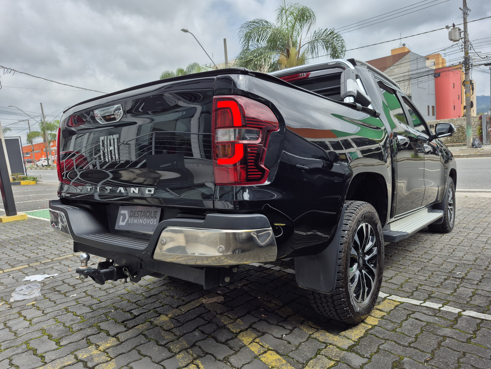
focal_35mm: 23
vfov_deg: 58.9
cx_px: 246
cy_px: 184
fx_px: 326
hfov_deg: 73.9
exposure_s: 1/1460
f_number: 1.8
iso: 25
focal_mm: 5.4
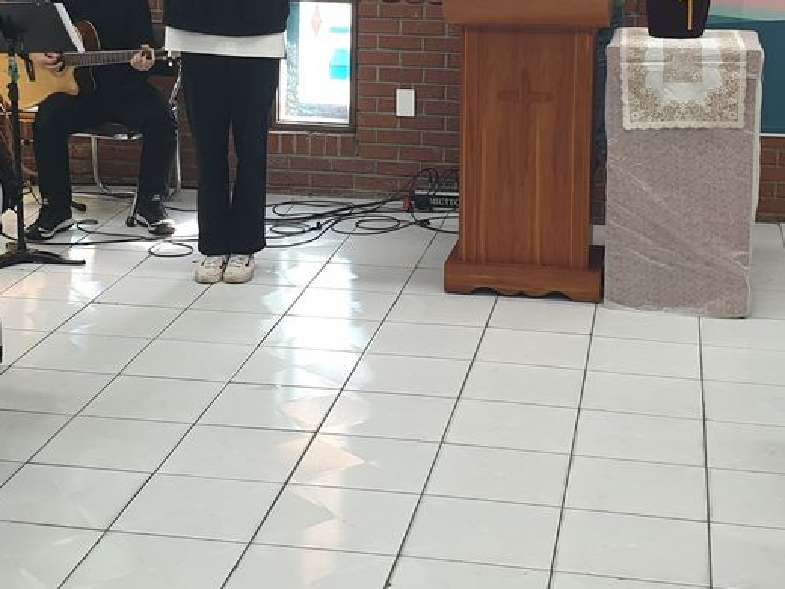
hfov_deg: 39.6
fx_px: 1089
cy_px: 119
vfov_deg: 29.6
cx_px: 355
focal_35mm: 48
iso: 80
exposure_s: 1/60
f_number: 2.4
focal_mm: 4.3
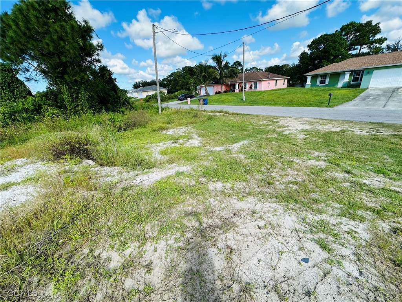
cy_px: 151
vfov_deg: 85.7
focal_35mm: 14
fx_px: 163
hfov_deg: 102.1
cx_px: 201
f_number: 2.2
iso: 40
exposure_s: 1/972
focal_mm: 2.22
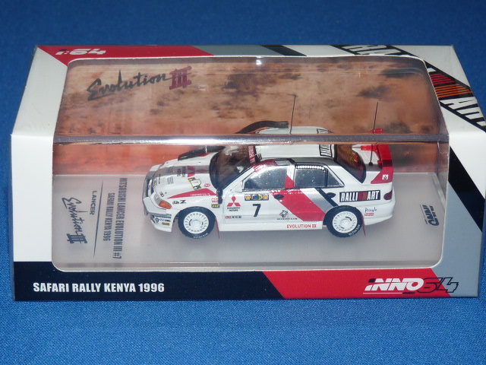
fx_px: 1193
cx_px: 243
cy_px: 182
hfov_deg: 23.0
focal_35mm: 85
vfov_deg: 17.4
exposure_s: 1/30
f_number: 3.2
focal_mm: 8.7
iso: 100
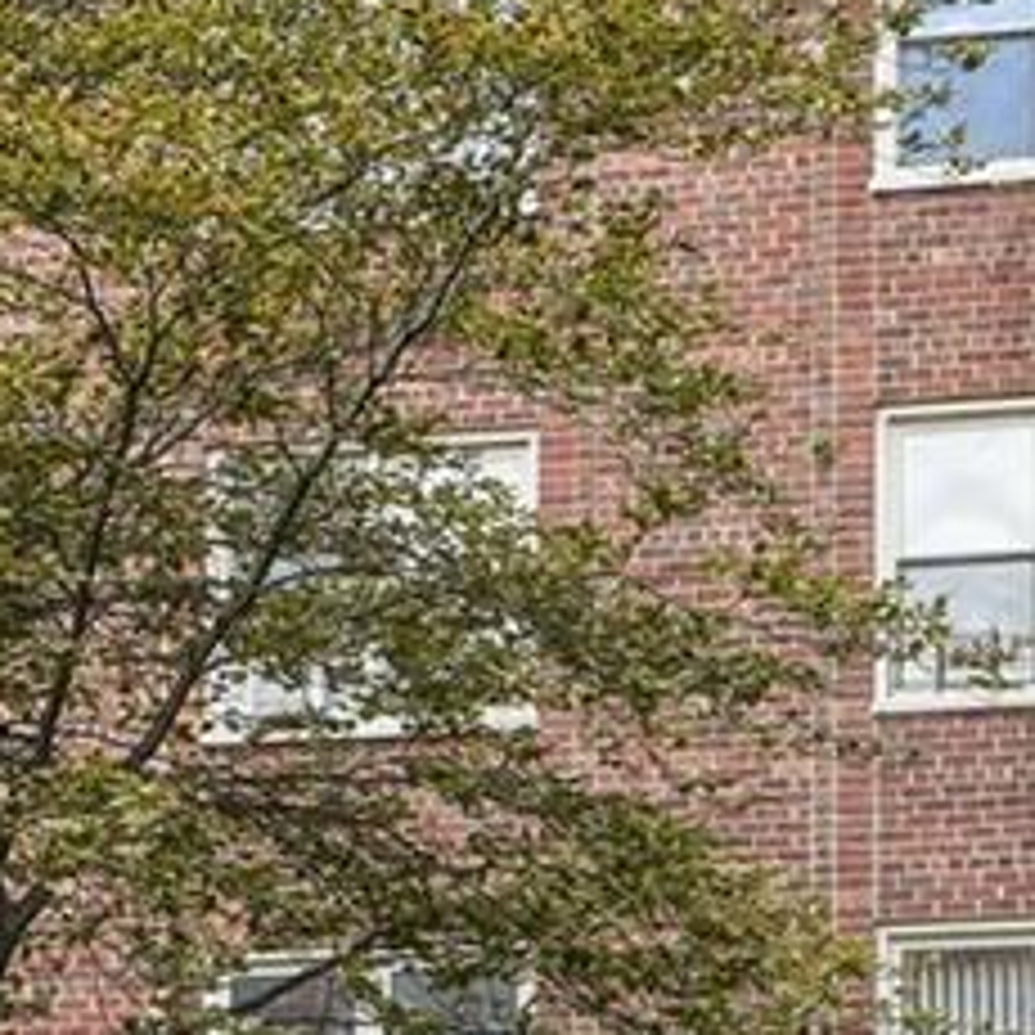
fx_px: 4093
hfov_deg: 14.4
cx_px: 536
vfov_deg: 14.4
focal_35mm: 121
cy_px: 335
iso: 100
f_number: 11
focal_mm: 16
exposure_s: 1/10
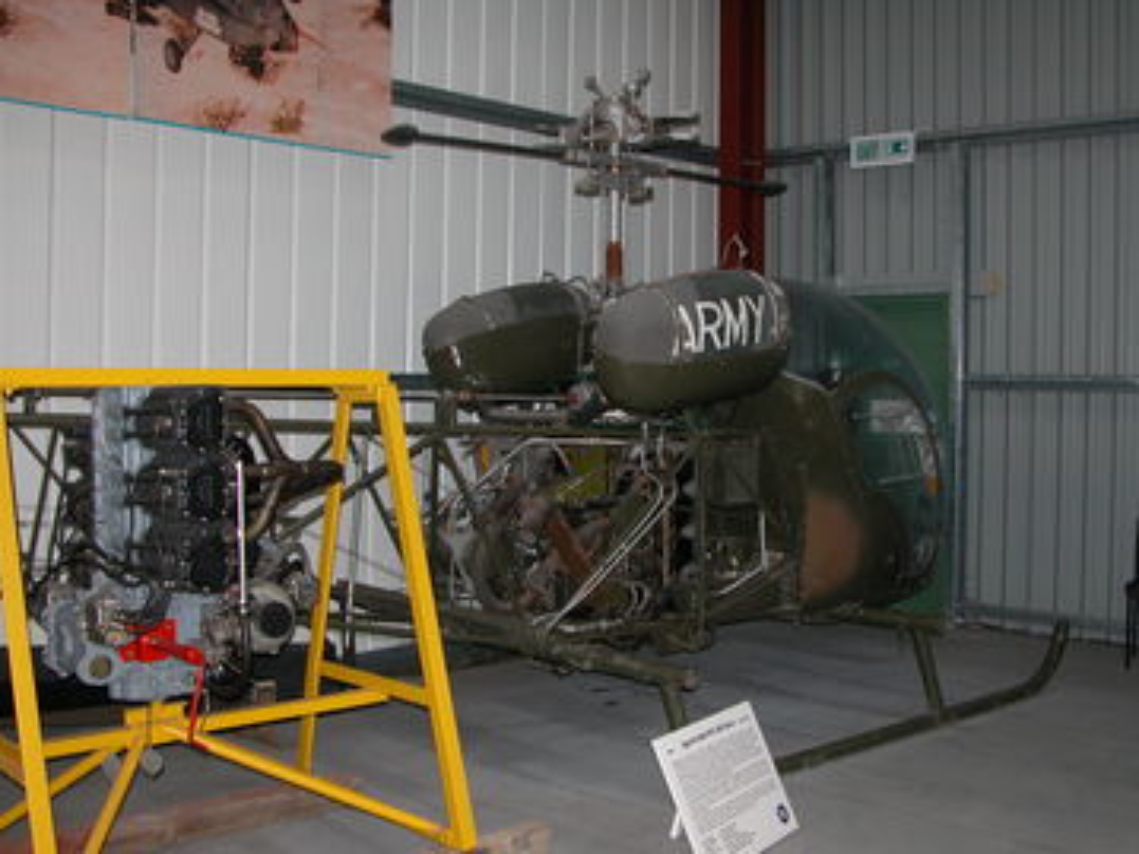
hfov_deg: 47.9
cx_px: 584
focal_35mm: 39
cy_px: 416
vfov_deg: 36.8
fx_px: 1283
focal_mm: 8.9
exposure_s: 1/60
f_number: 2.8
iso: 200
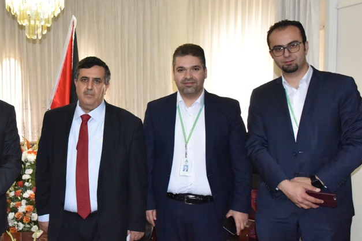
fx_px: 493
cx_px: 79
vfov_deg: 27.5
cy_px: 125
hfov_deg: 39.0
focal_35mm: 49
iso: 10000
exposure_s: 1/200
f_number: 9
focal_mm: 30
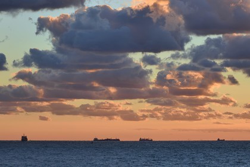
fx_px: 1389
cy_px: 84
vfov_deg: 6.9
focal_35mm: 200
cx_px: 125
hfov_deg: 10.3
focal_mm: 200
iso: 200
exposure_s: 1/160
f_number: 9
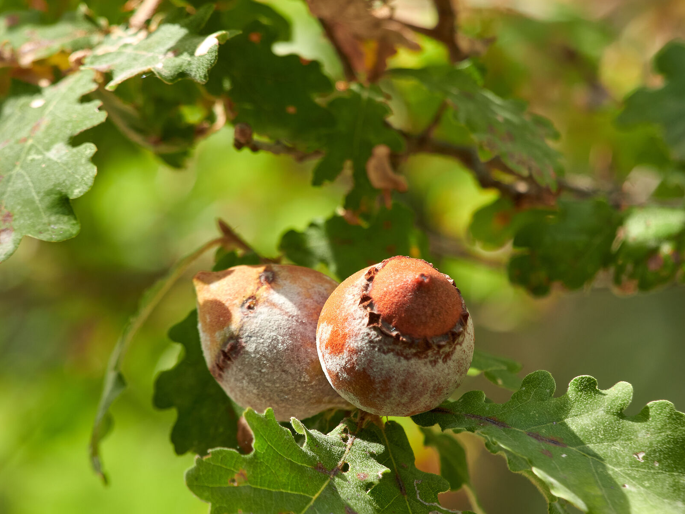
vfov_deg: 3.6
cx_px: 342
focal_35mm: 412
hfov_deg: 4.8
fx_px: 8153
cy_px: 277
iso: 500
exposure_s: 1/250
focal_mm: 190
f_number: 5.6
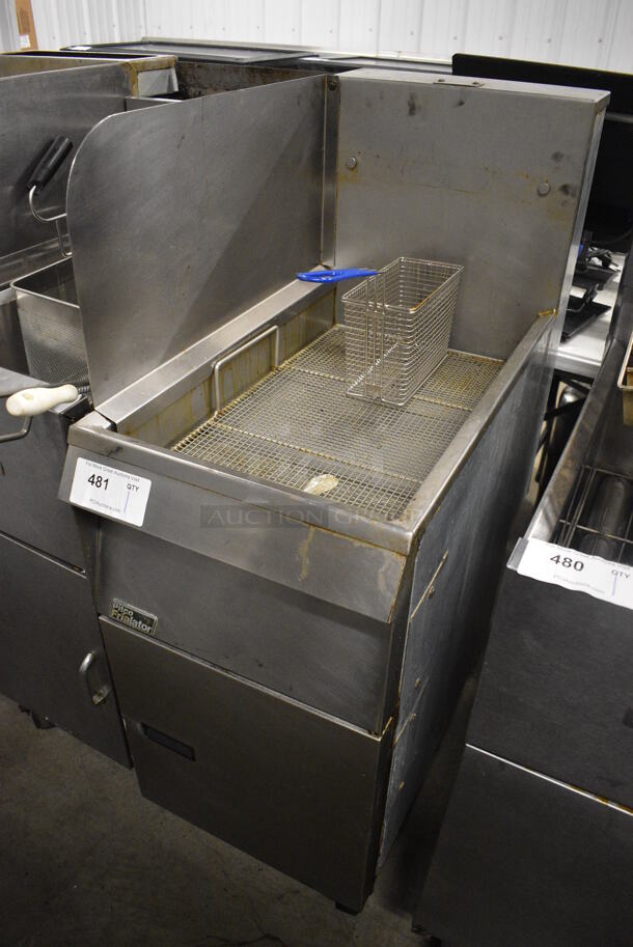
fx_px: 711
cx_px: 316
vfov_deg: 67.3
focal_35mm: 27
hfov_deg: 48.0
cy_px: 474
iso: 3600
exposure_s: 1/125
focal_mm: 18
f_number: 3.5
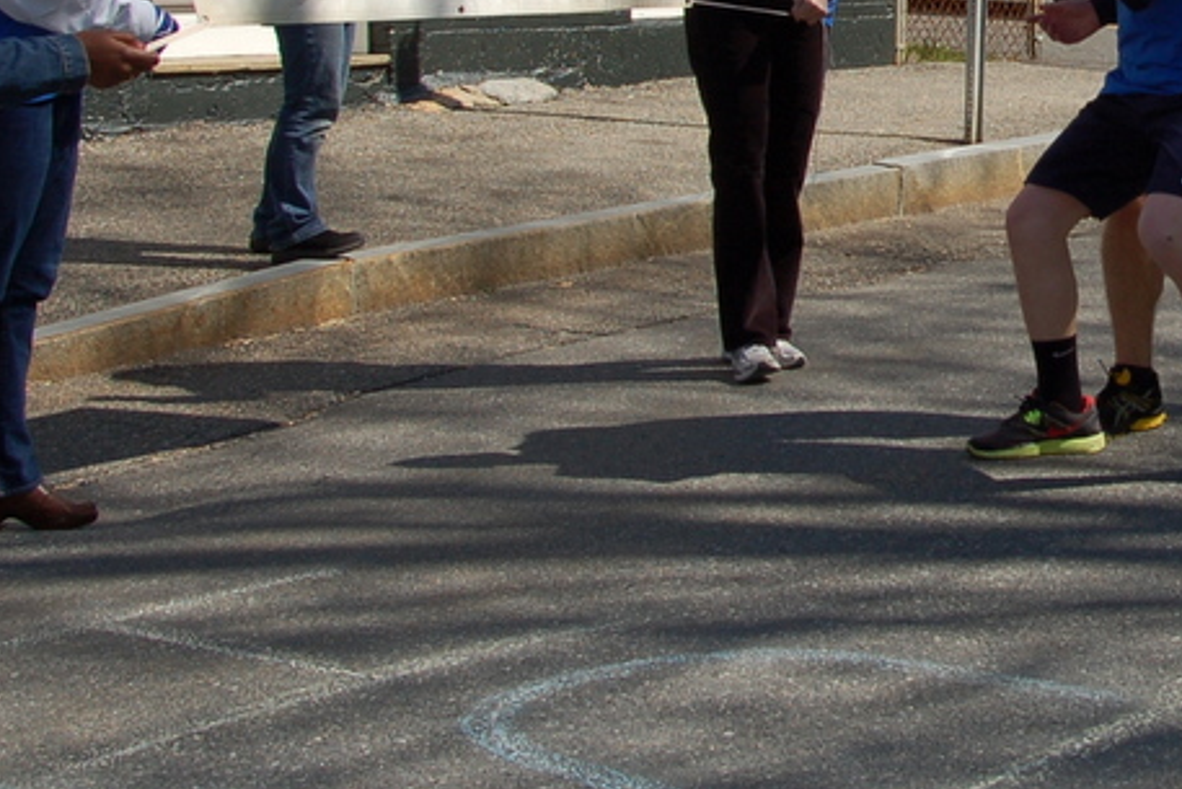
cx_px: 553
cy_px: 153
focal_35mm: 63
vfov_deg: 21.3
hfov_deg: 31.9
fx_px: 2069
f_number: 8
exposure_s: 1/500
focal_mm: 24
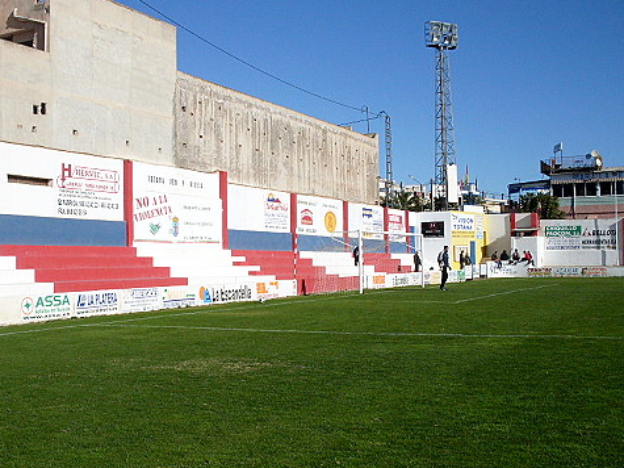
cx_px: 264
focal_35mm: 48
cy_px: 268
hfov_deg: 39.6
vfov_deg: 30.2
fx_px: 865
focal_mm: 6.3
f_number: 8.4
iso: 80
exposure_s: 1/500
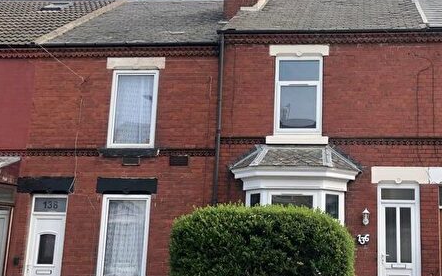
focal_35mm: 47
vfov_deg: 27.4
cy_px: 146
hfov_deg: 41.8
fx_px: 566
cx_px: 312
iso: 20
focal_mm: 4
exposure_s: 1/1080
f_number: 1.8
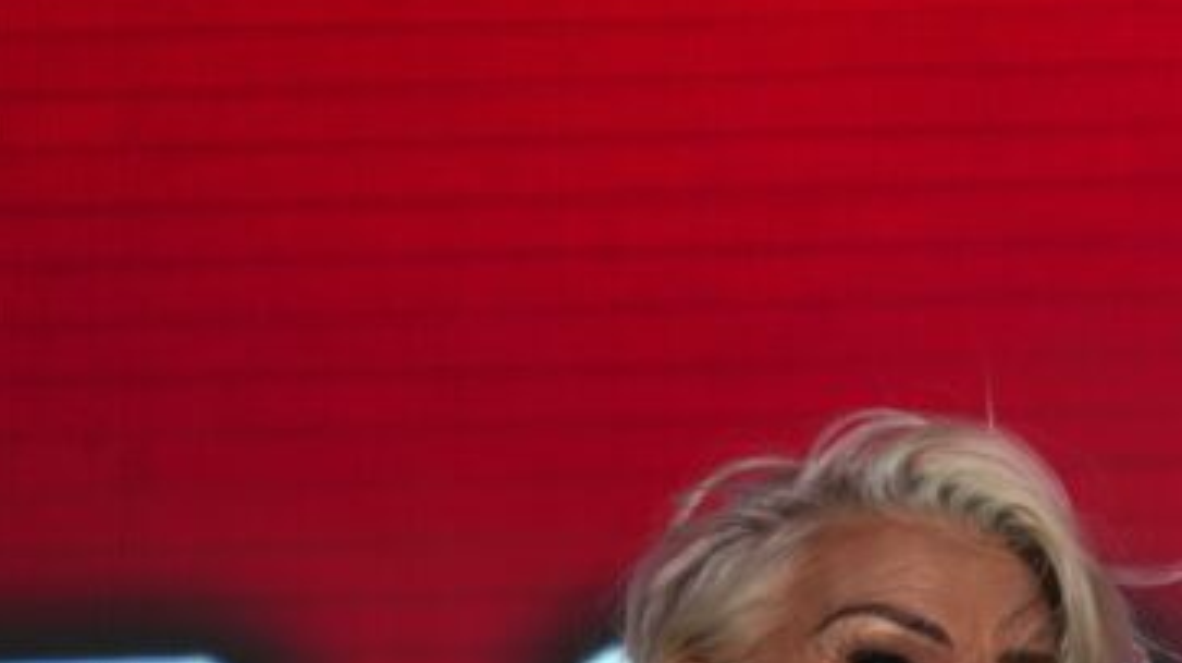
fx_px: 18701
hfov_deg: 3.6
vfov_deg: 2.0
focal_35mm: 597
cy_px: 689
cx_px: 1081
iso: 250
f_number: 6.3
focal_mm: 179
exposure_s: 1/320
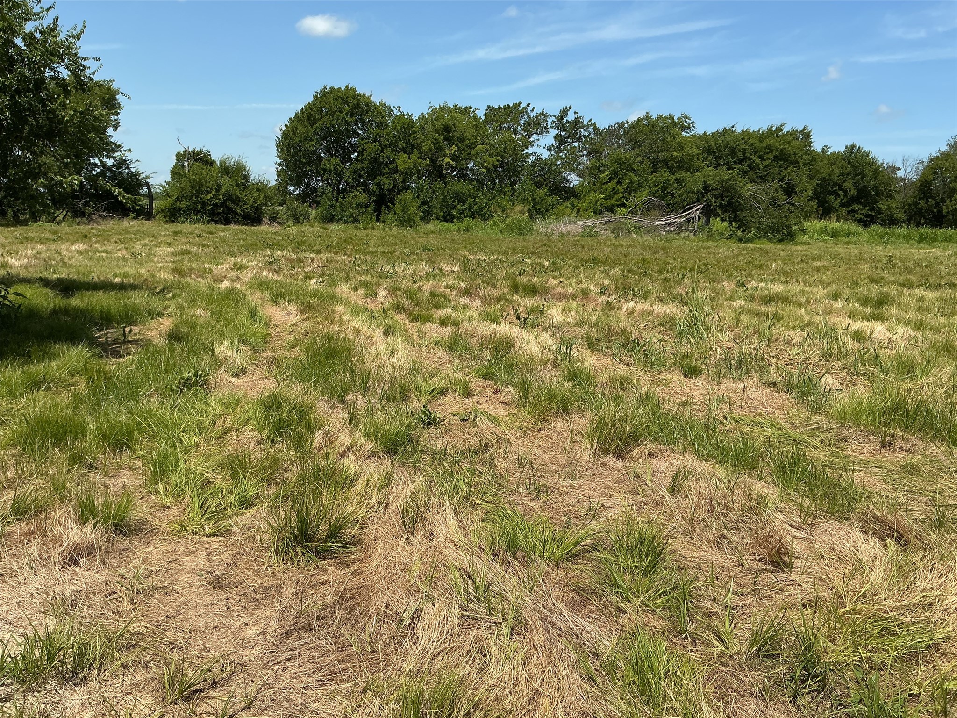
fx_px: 802
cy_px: 359
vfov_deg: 48.2
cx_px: 478
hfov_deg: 61.7
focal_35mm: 29
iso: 25
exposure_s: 1/2058
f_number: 1.8
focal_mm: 3
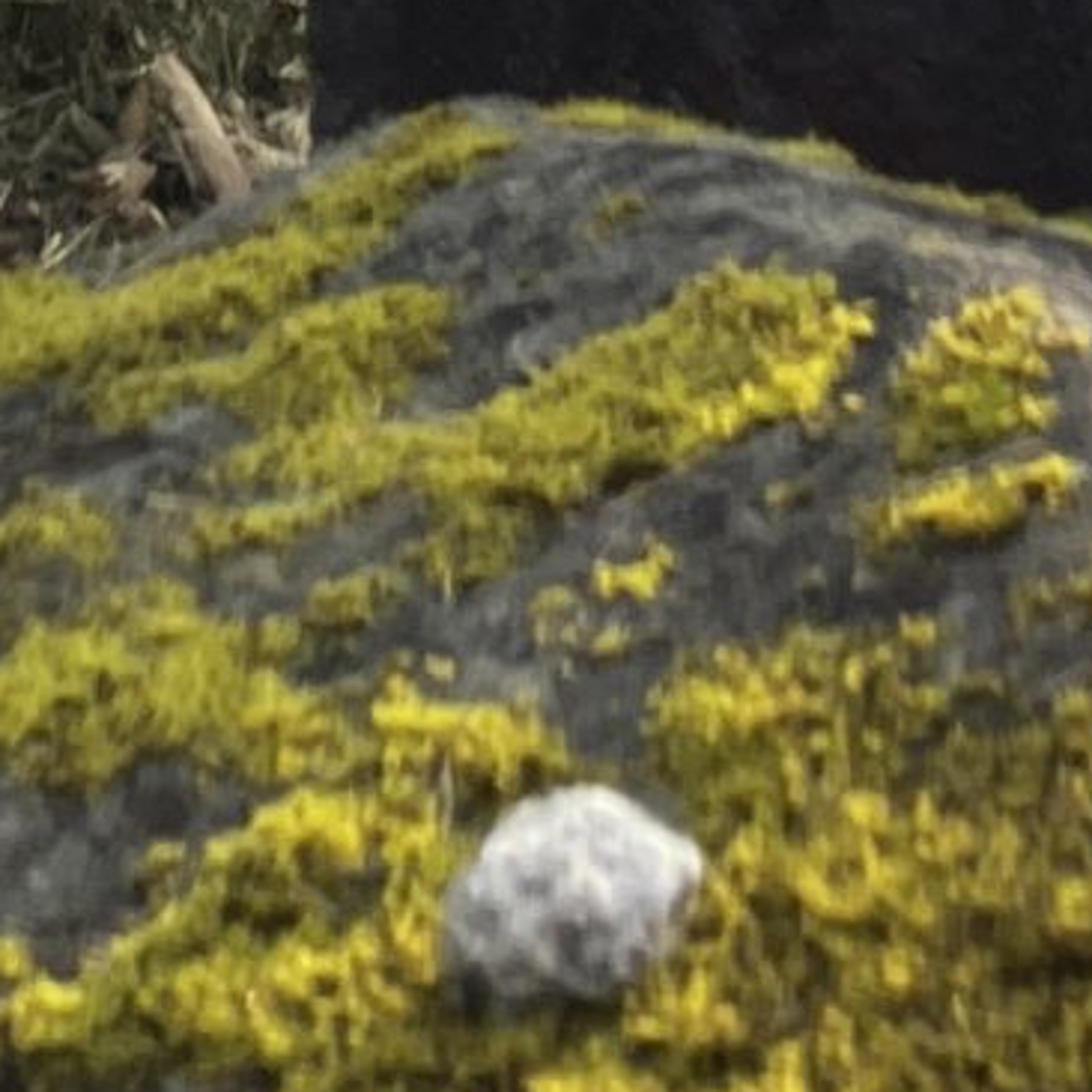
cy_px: -2214
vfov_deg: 8.4
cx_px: 1232
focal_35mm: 173
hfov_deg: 10.0
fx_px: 6174
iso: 32
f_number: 1.8
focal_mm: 3.99
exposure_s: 1/419
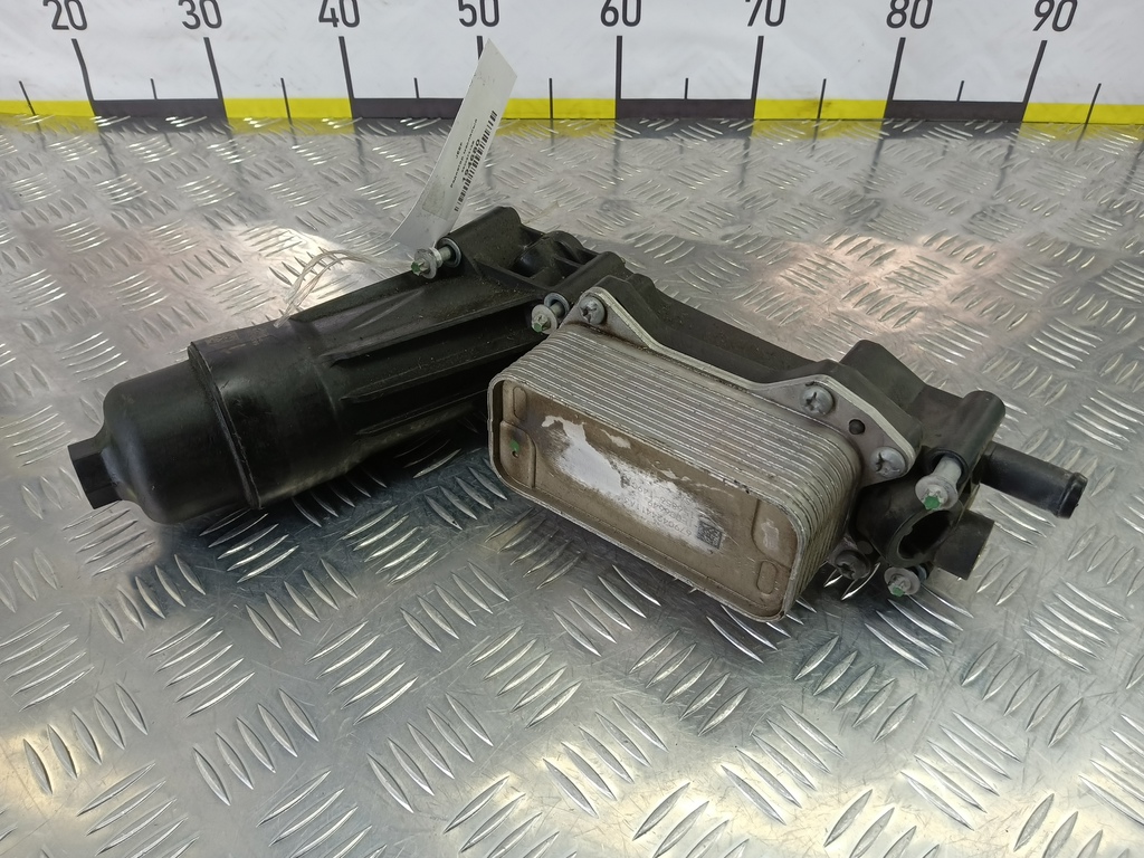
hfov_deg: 73.9
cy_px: 429
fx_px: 760
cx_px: 572
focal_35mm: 23
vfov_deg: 58.9
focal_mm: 4.11
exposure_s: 1/50
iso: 101
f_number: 1.6
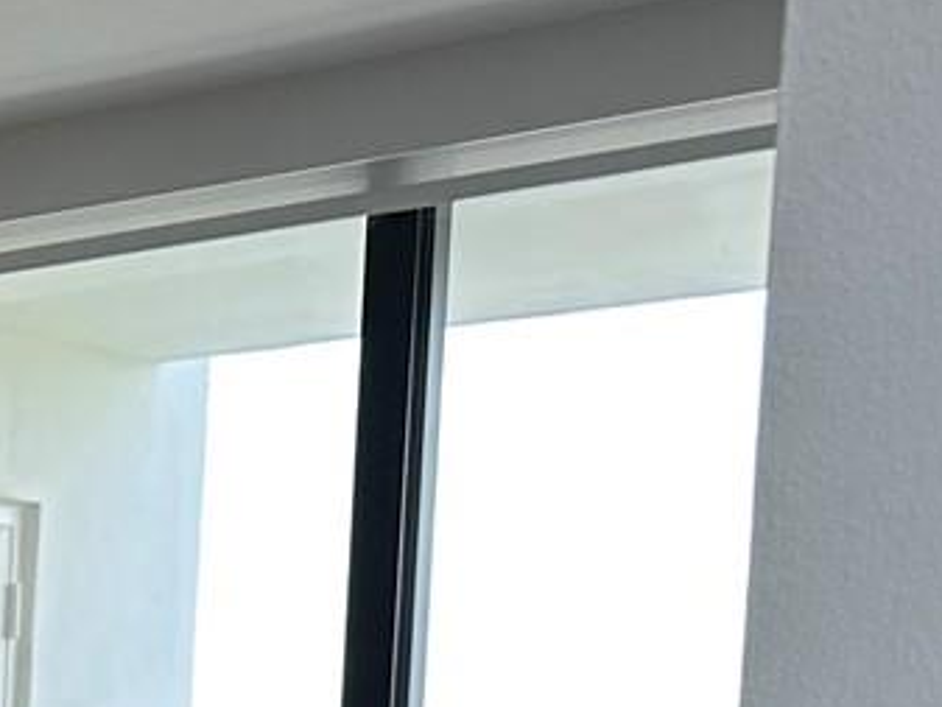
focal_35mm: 114
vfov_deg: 11.7
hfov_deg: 15.0
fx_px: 3103
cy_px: 1392
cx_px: -744
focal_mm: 6.86
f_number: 1.78
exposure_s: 1/220
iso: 80
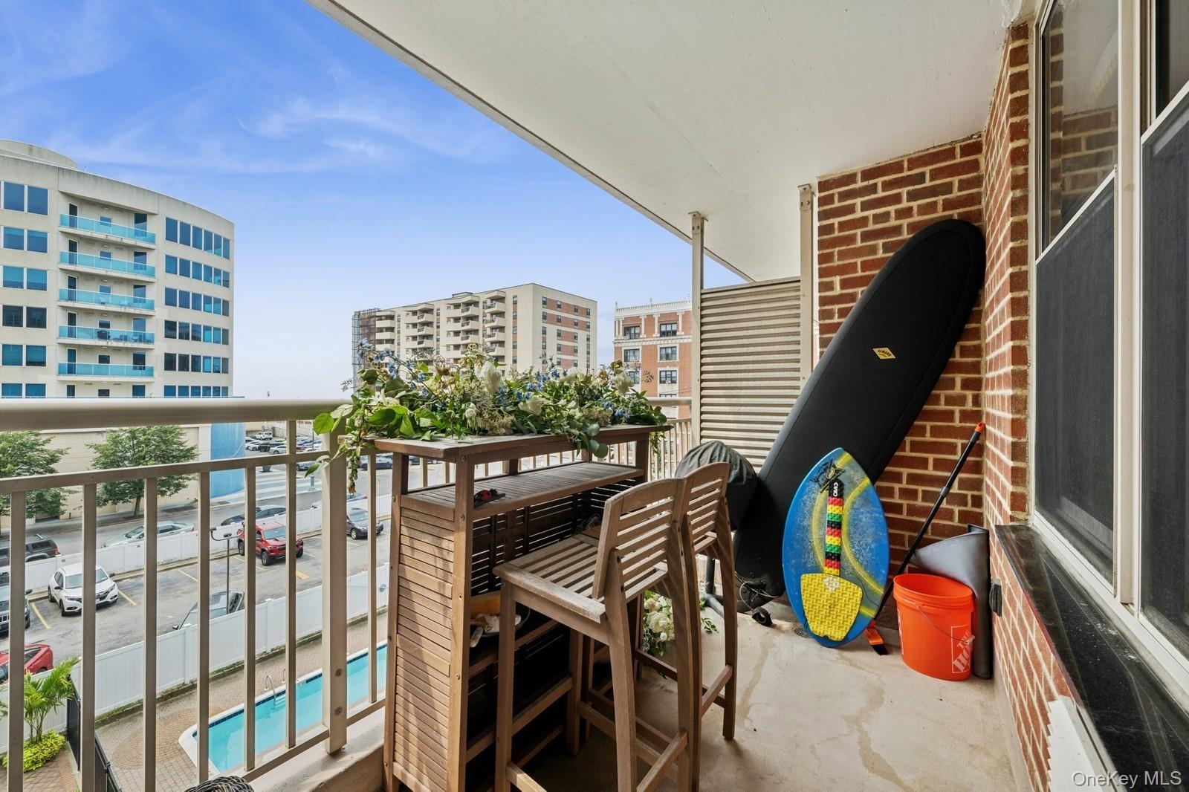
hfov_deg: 104.3
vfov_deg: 81.2
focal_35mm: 14
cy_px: 396
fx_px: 462
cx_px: 594
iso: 100
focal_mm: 14
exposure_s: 1/50
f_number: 11
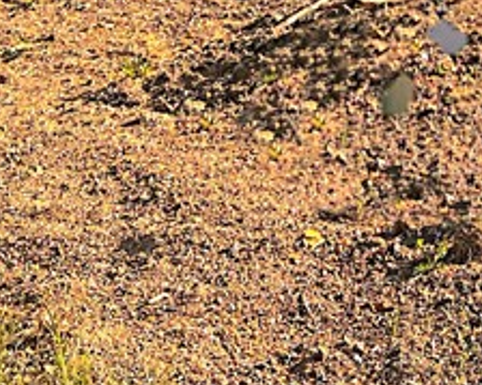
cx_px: 448
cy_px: -428
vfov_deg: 11.7
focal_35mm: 116
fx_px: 1654
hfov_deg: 16.3
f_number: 1.5
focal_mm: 5.7
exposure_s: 1/2915
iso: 50
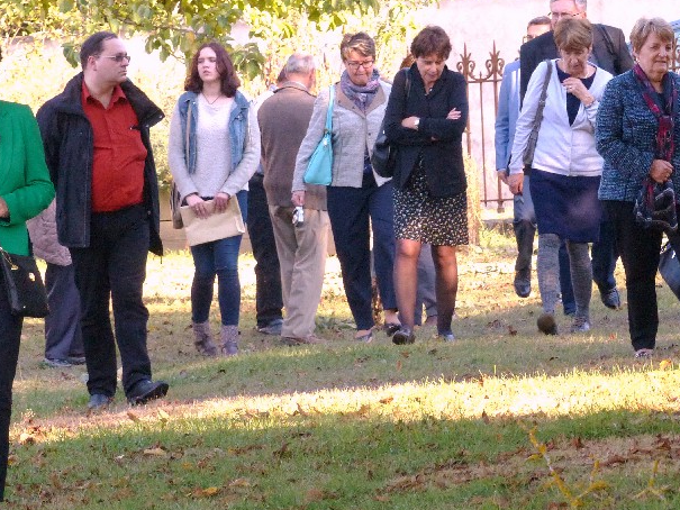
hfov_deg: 6.3
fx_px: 6189
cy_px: 216
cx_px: 351
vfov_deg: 4.7
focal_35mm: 315
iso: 250
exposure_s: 1/320
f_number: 4
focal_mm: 38.5
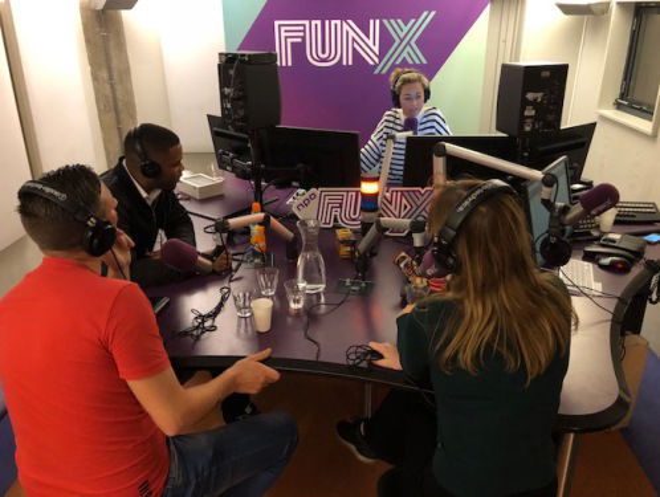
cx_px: 330
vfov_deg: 48.3
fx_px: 554
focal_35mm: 29
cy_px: 248
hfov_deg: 61.6
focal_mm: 3.99
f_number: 1.8
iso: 100
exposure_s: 1/13
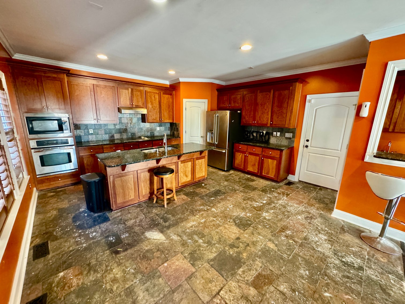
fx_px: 164
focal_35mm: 14
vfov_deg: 85.7
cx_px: 202
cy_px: 152
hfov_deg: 102.1
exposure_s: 1/60
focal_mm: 2.22
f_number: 2.2
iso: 1000
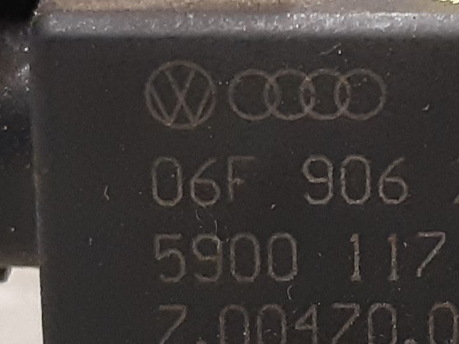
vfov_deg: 20.1
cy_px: 233
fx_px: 968
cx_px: 426
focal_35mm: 73
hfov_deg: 25.7
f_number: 1.7
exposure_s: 1/33
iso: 200
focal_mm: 3.93
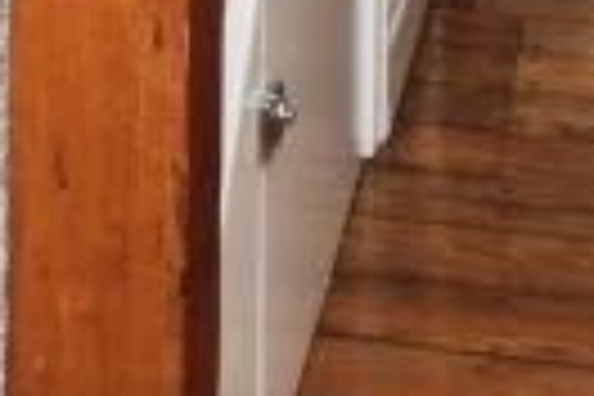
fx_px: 1914
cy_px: -758
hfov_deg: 17.4
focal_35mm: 116
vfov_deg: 9.5
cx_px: 86
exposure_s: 1/25
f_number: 8
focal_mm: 10
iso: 640
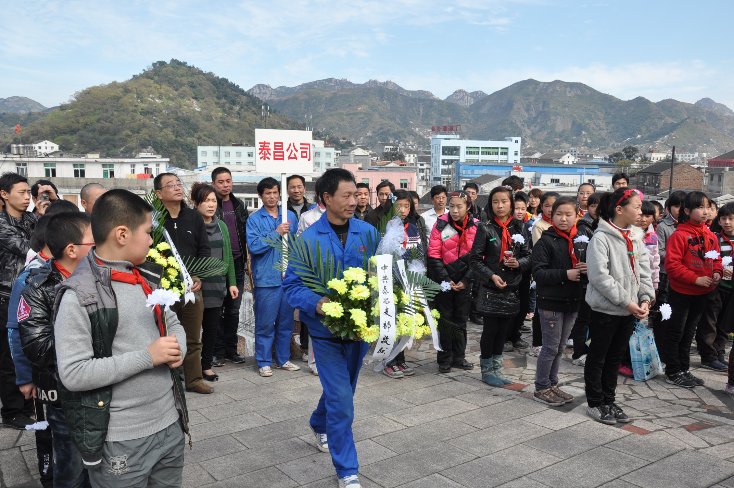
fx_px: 641
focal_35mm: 32
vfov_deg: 41.6
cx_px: 367
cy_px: 244
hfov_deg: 59.6
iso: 400
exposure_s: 1/400
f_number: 10
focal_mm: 21
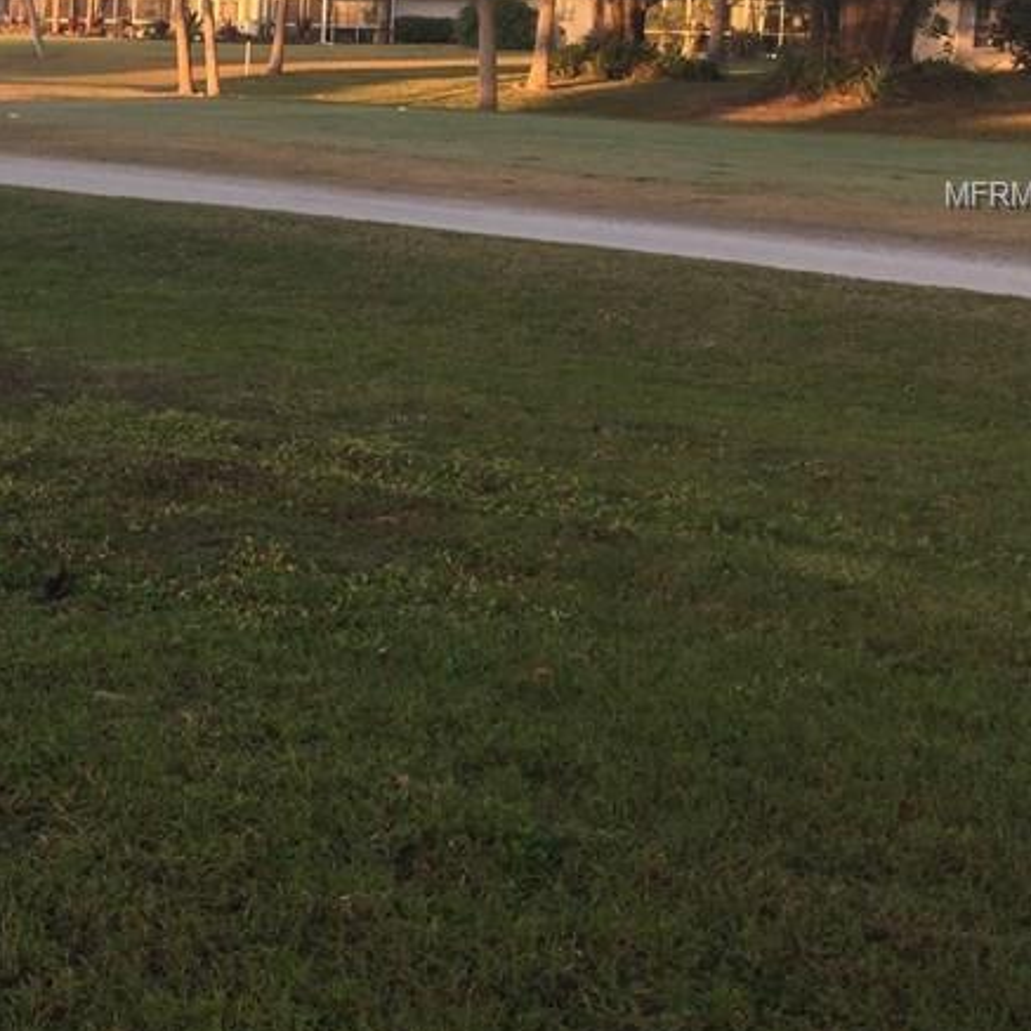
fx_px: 2022
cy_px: 196
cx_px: -120
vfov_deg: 28.0
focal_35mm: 60
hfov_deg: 26.3
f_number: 2.2
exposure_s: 1/408
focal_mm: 4.15
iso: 32
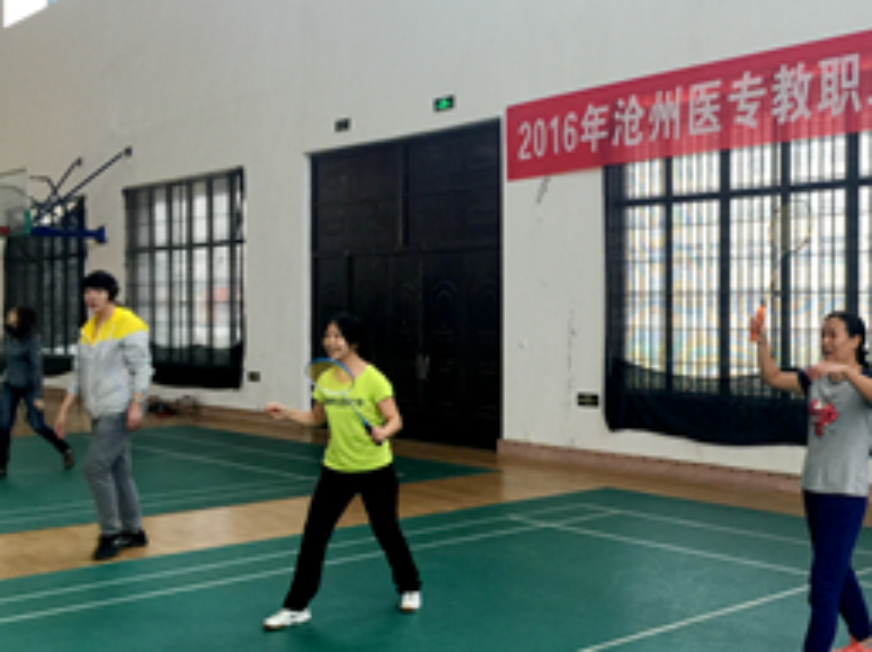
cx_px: 646
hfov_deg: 41.0
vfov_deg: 32.1
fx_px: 1133
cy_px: 334
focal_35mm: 45
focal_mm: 4.15
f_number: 2.2
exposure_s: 1/33
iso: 32
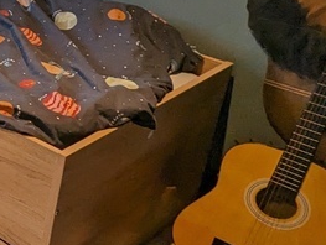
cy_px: -46
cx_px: -300
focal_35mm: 62
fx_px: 585
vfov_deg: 22.0
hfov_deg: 19.8
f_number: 2.2
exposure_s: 1/63.5
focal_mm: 2.35
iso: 191
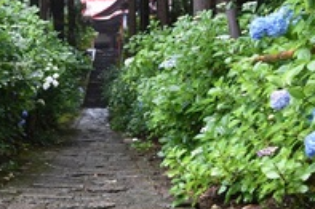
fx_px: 839
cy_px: 80
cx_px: 61
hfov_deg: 21.0
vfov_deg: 14.2
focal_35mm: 96
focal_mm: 28
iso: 400
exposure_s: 1/80
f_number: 4.2
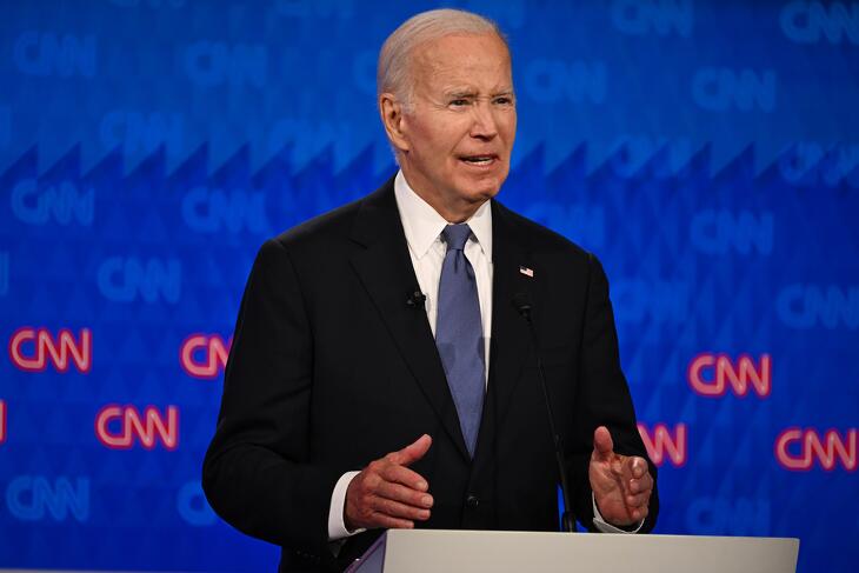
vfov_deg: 3.4
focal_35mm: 400
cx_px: 430
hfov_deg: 5.2
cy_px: 286
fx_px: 9546
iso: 1250
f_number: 5.6
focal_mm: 400
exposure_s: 1/81.8
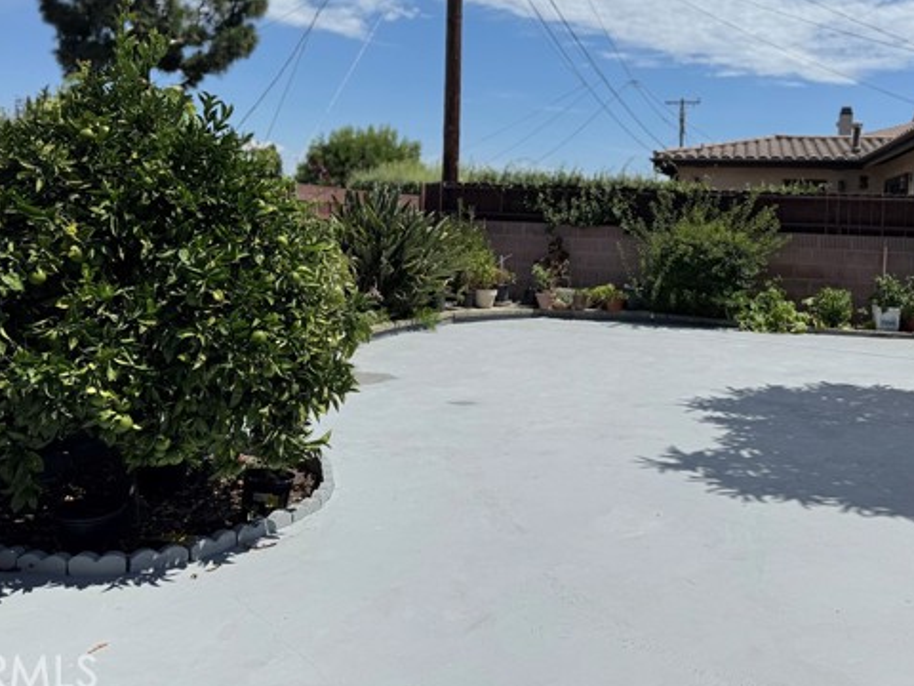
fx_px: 845
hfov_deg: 56.4
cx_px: 543
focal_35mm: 32
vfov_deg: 43.7
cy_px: 242
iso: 80
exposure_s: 1/9009
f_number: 1.78
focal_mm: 6.76
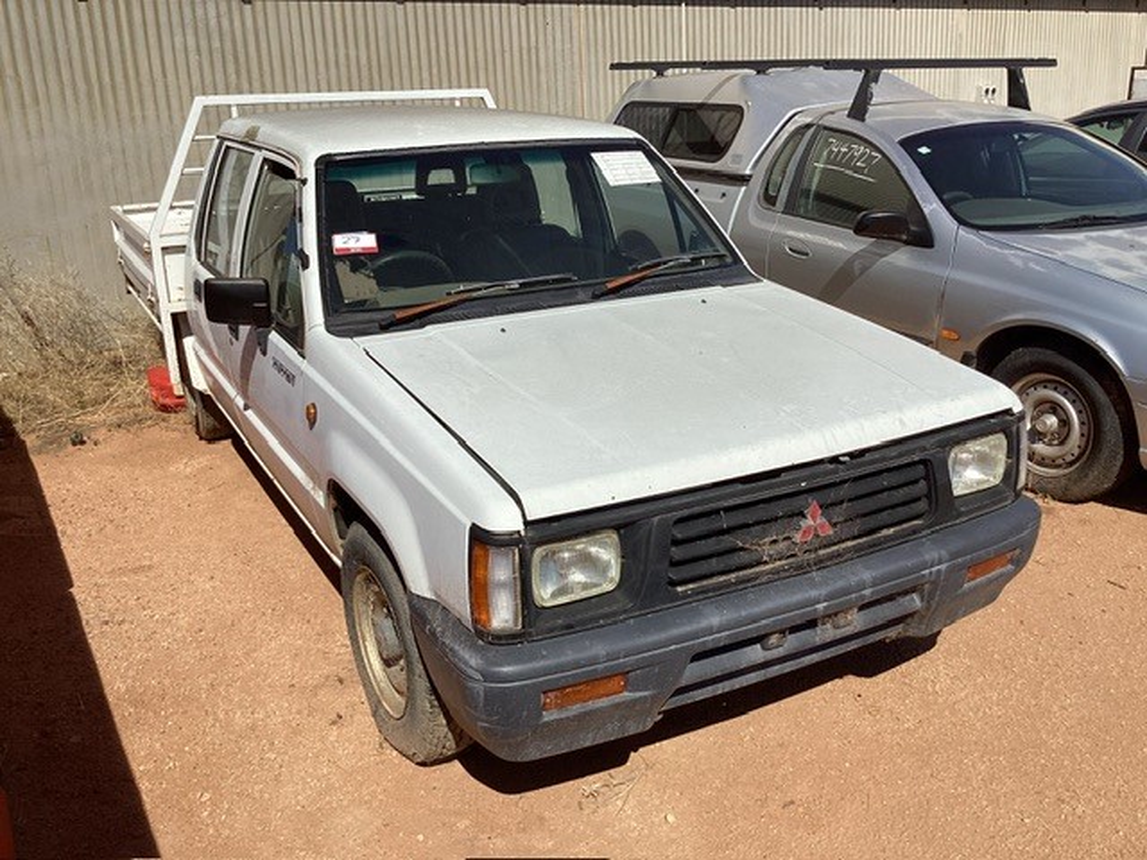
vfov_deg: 45.4
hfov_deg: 58.4
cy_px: 430
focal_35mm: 31
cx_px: 574
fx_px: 1027
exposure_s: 1/3704
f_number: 2.4
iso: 25
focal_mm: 3.3
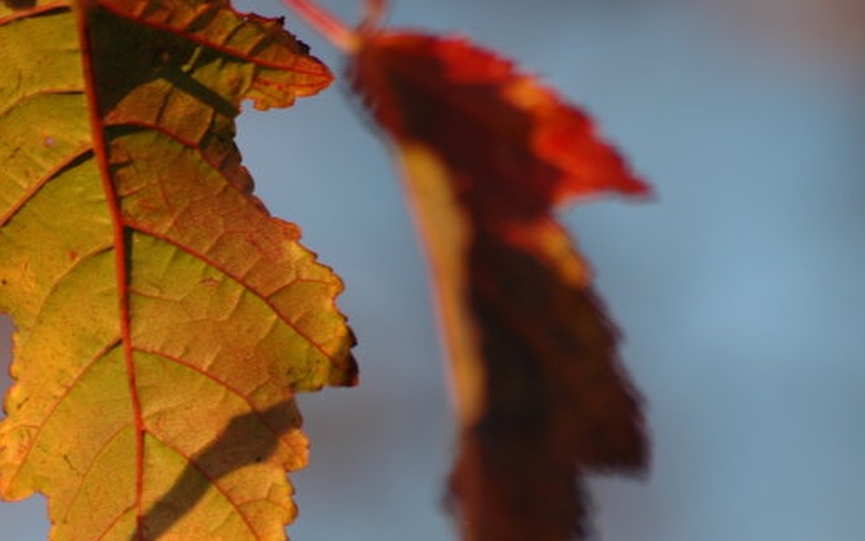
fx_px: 19922
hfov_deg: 2.5
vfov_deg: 1.6
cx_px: 133
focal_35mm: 845
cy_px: 396
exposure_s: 1/125
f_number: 5.6
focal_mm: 300
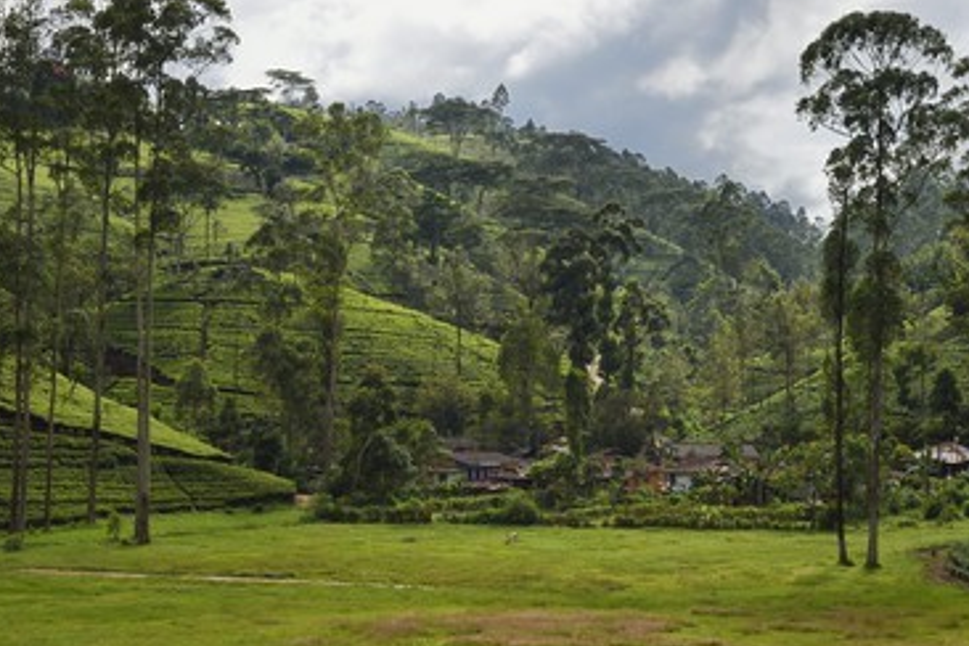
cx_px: 523
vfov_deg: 21.6
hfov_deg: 31.9
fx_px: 1696
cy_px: 302
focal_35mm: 63
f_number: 9
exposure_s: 1/1250
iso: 800
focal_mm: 55
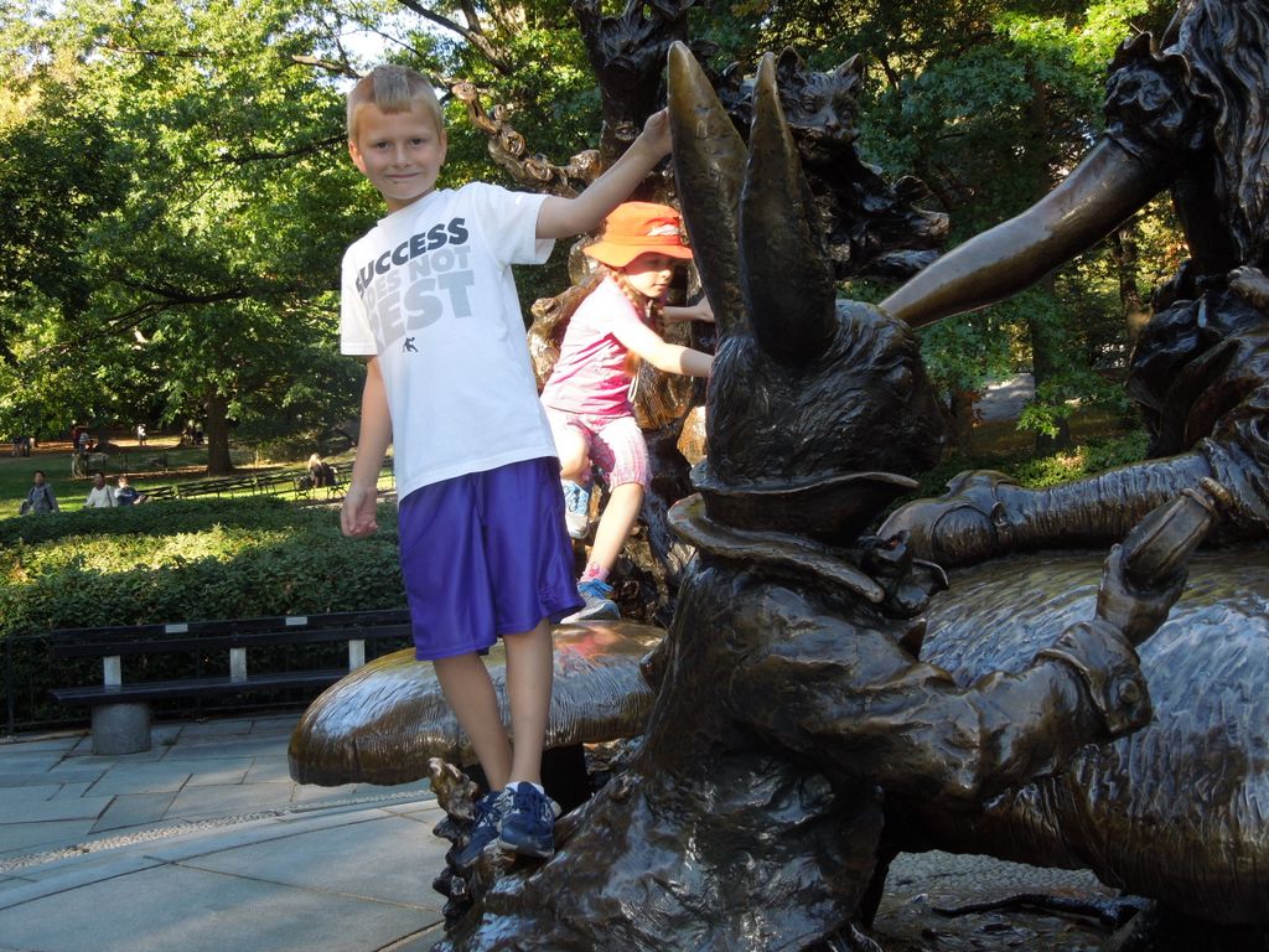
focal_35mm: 43
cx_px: 634
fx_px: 1576
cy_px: 476
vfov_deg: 33.6
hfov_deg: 43.9
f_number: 3.9
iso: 100
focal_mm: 7.8
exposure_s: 1/80
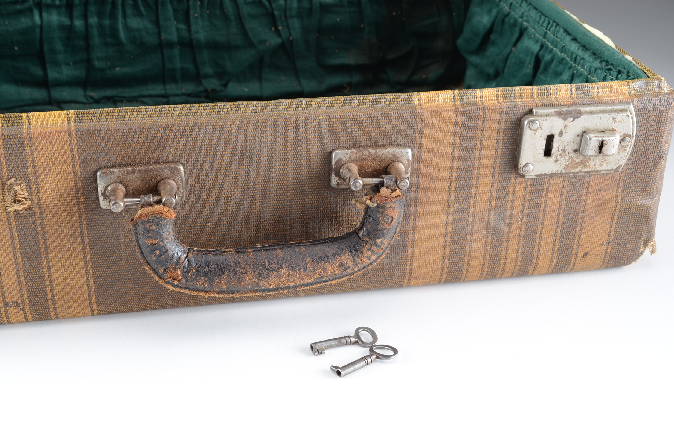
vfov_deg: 25.6
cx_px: 337
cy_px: 223
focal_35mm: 52
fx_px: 981
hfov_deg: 37.9
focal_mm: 35
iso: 100
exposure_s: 1/100
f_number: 13
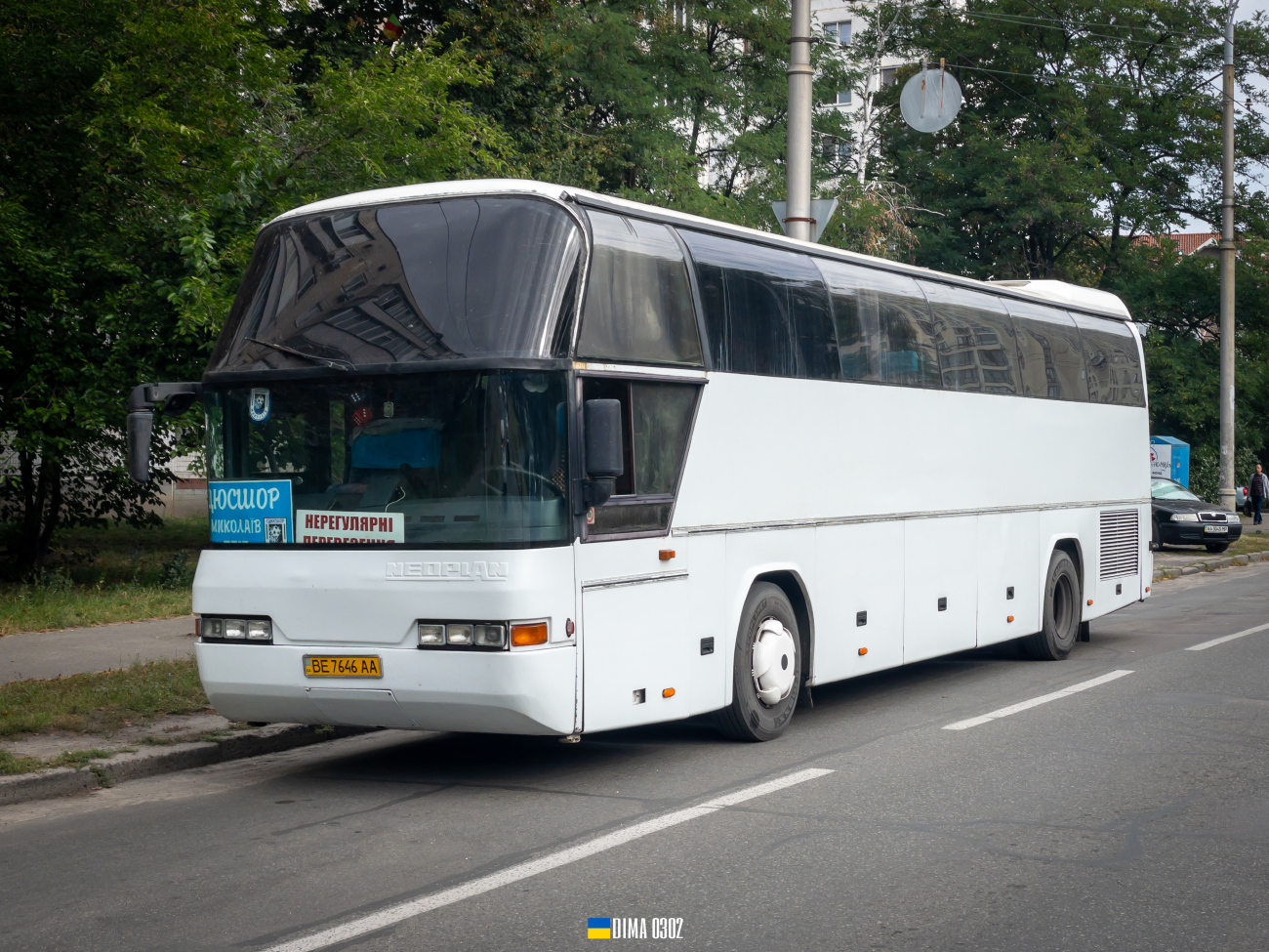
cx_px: 634
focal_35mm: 52
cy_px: 476
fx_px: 1906
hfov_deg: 36.8
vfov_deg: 28.0
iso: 25
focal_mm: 6
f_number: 2
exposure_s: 1/800
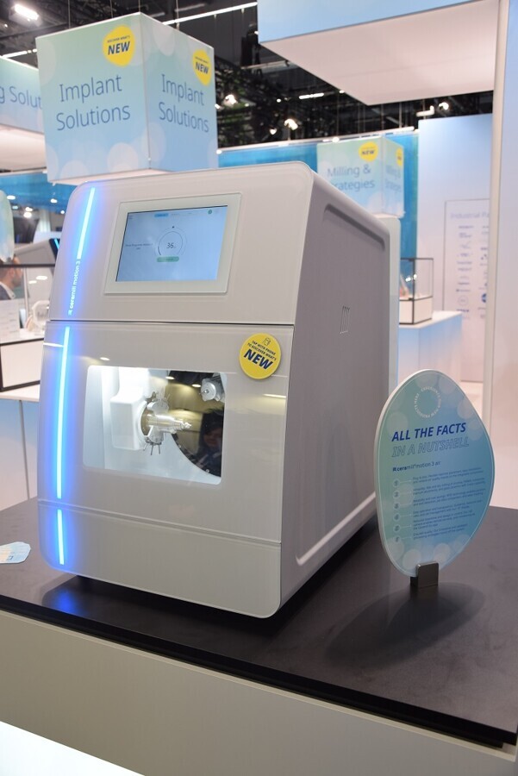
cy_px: 388
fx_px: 711
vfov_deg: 57.2
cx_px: 259
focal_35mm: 33
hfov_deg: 40.0
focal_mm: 22
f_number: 5
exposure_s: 1/100
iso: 400
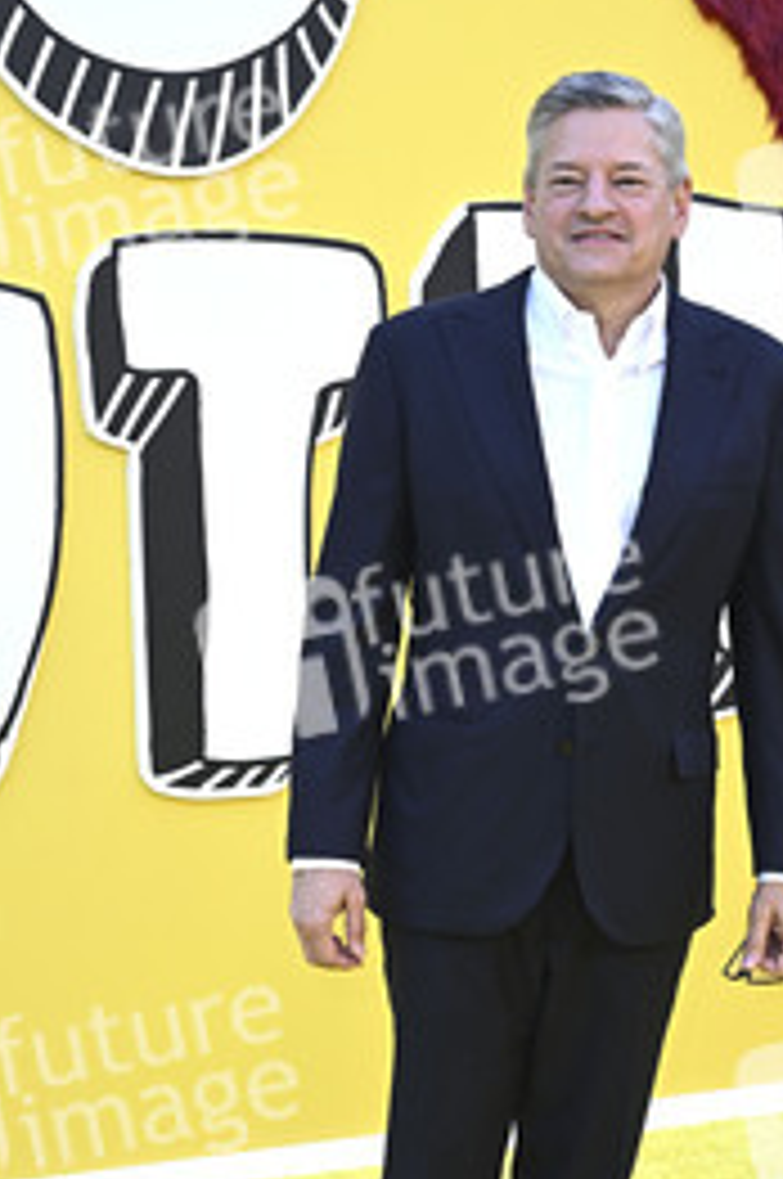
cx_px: 558
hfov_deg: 15.6
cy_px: 868
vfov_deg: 23.2
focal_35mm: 87
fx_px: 2846
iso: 640
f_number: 7.1
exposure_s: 1/200
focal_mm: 57
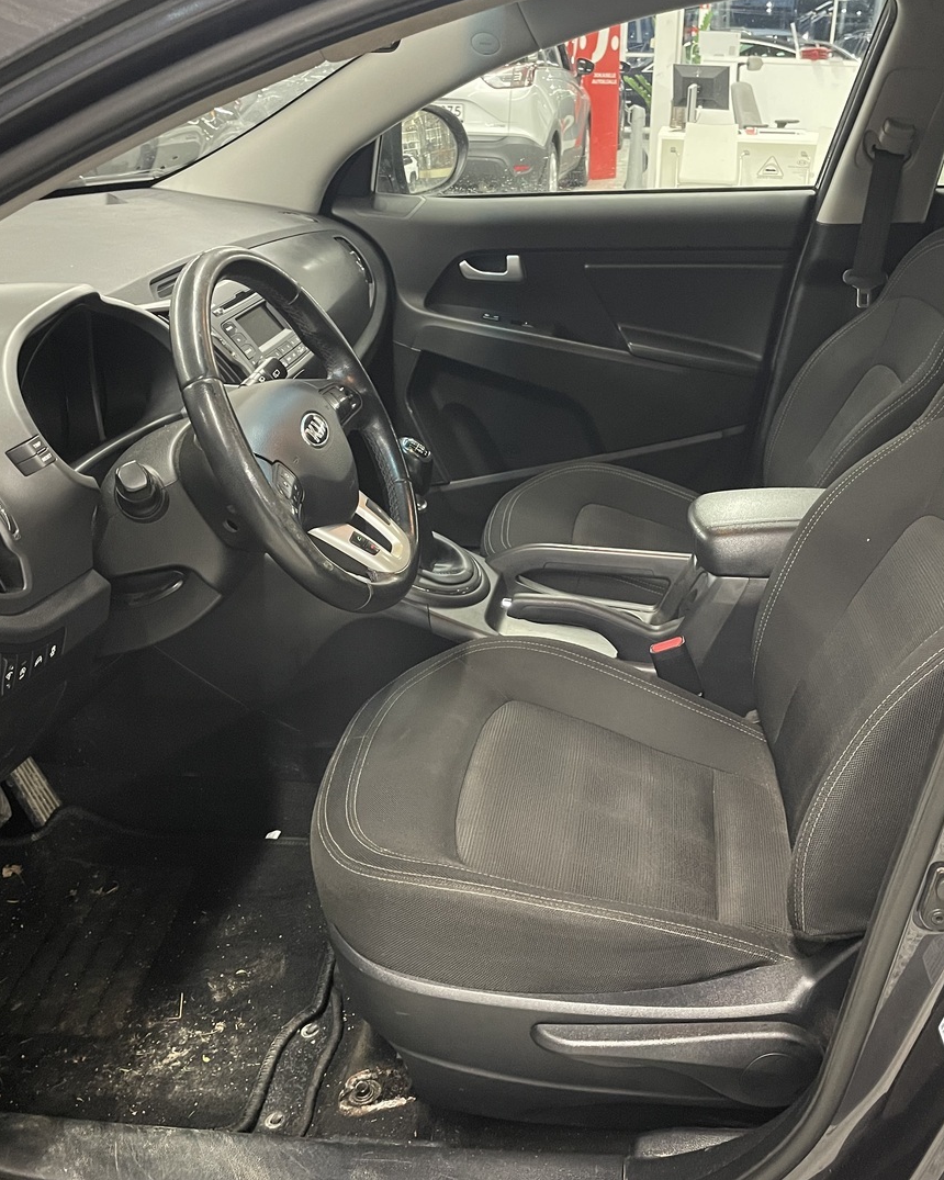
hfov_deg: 43.2
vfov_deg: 52.8
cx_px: 555
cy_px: 588
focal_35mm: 34
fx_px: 1187
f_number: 1.6
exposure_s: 1/33
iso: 640
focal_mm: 4.2
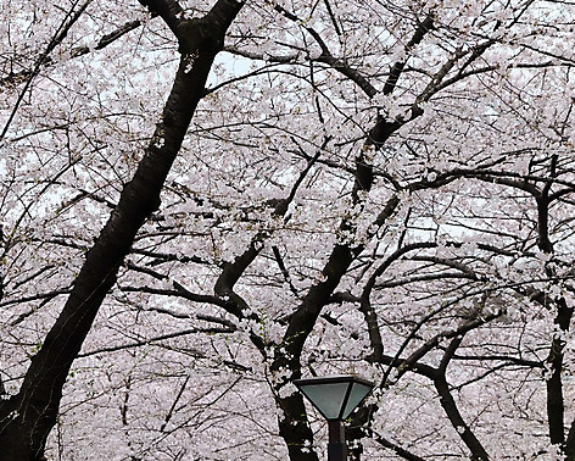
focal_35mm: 99
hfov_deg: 19.4
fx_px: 1685
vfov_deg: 15.6
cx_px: 259
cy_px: 221
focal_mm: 55
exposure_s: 1/350
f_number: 5.6
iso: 400
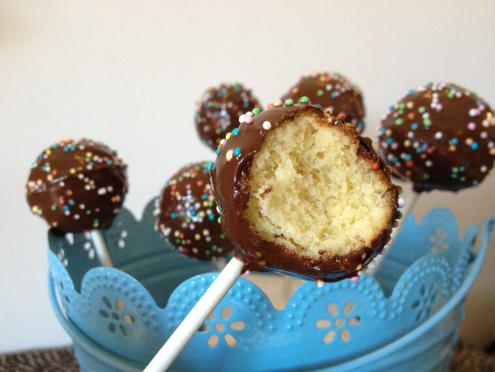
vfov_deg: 40.7
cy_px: 186
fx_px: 501
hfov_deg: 52.6
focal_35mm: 35
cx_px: 248
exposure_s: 1/20
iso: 160
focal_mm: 4.28
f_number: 2.4
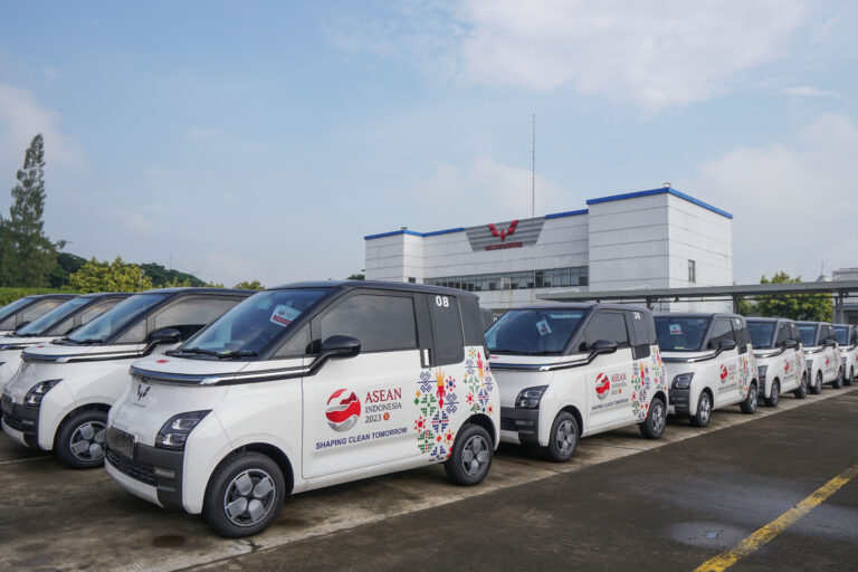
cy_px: 286
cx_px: 429
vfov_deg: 53.1
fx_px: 572
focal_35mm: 24
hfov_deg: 73.7
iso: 100
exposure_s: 1/1000
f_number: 4
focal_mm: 16
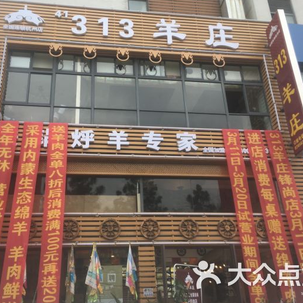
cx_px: 134
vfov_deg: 47.2
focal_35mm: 35
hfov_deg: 47.1
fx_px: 347
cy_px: 150
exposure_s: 1/100
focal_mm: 4.15
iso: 25
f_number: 2.2
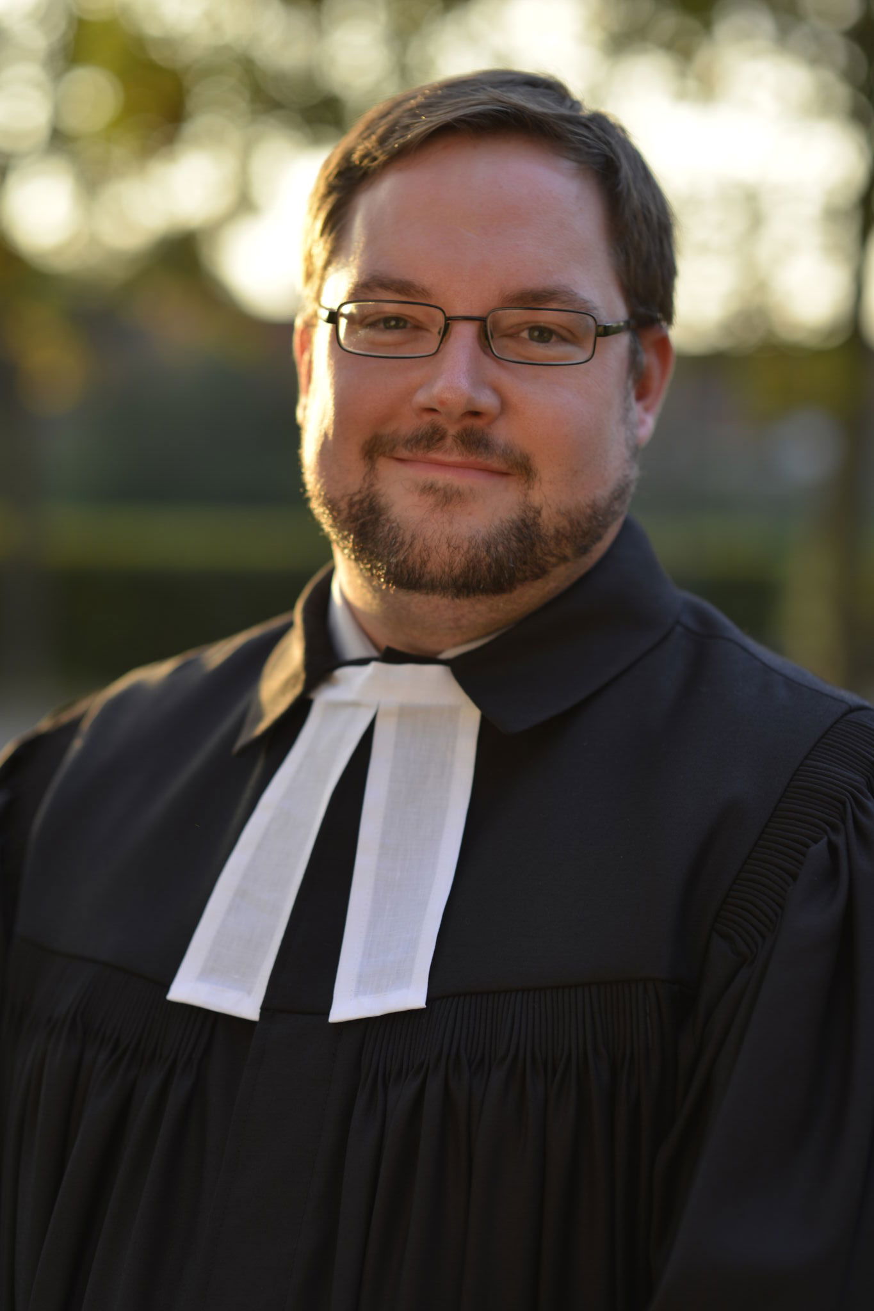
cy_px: 656
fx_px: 3096
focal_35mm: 85
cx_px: 437
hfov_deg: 16.1
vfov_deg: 23.9
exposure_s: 1/125
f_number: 2.5
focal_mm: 85
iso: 160
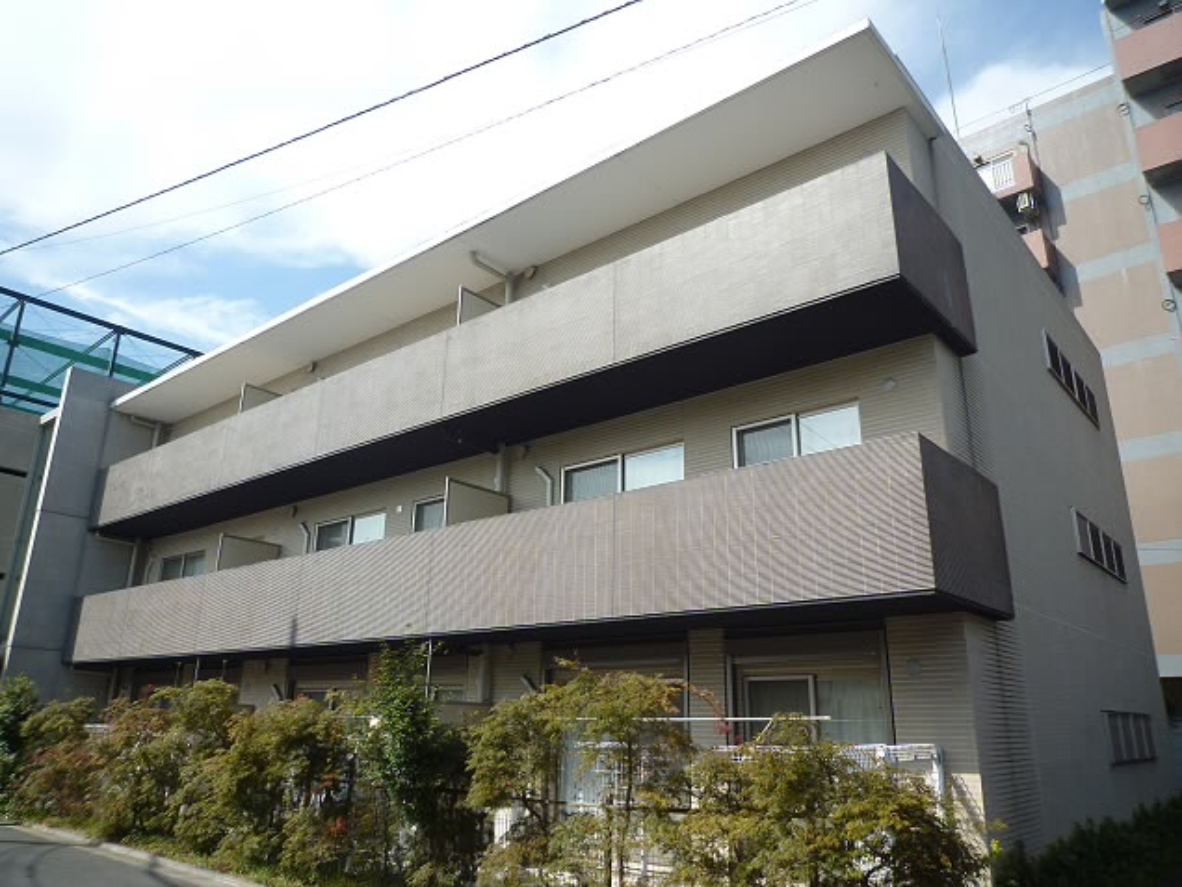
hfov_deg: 69.4
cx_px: 591
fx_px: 854
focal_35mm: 25
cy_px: 444
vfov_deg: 54.9
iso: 100
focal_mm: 4.4
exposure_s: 1/500
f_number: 3.5
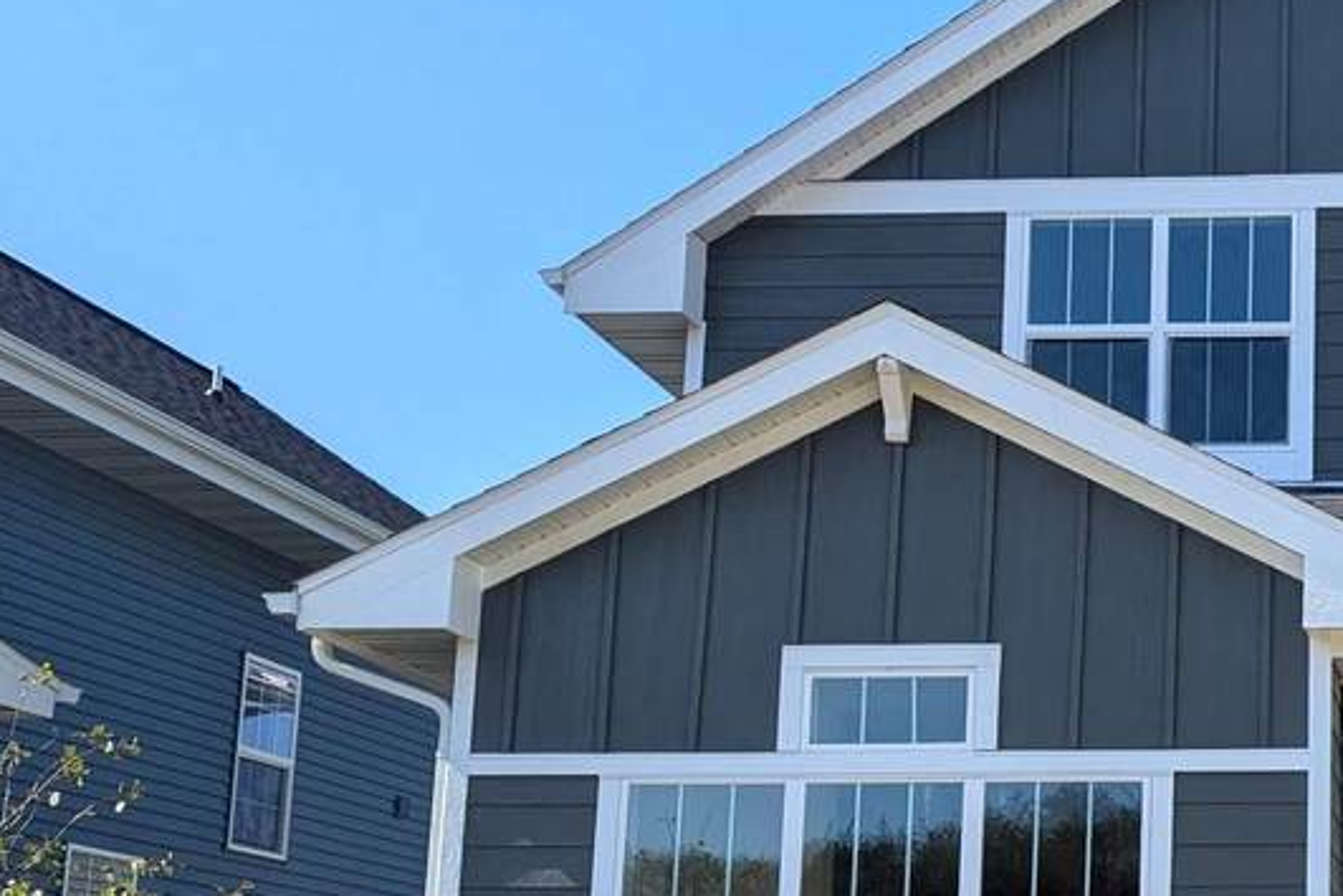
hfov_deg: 30.8
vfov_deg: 22.3
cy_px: 716
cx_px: 1364
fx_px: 2238
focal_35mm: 60
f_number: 1.85
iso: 43
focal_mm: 6.81
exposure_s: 1/1770
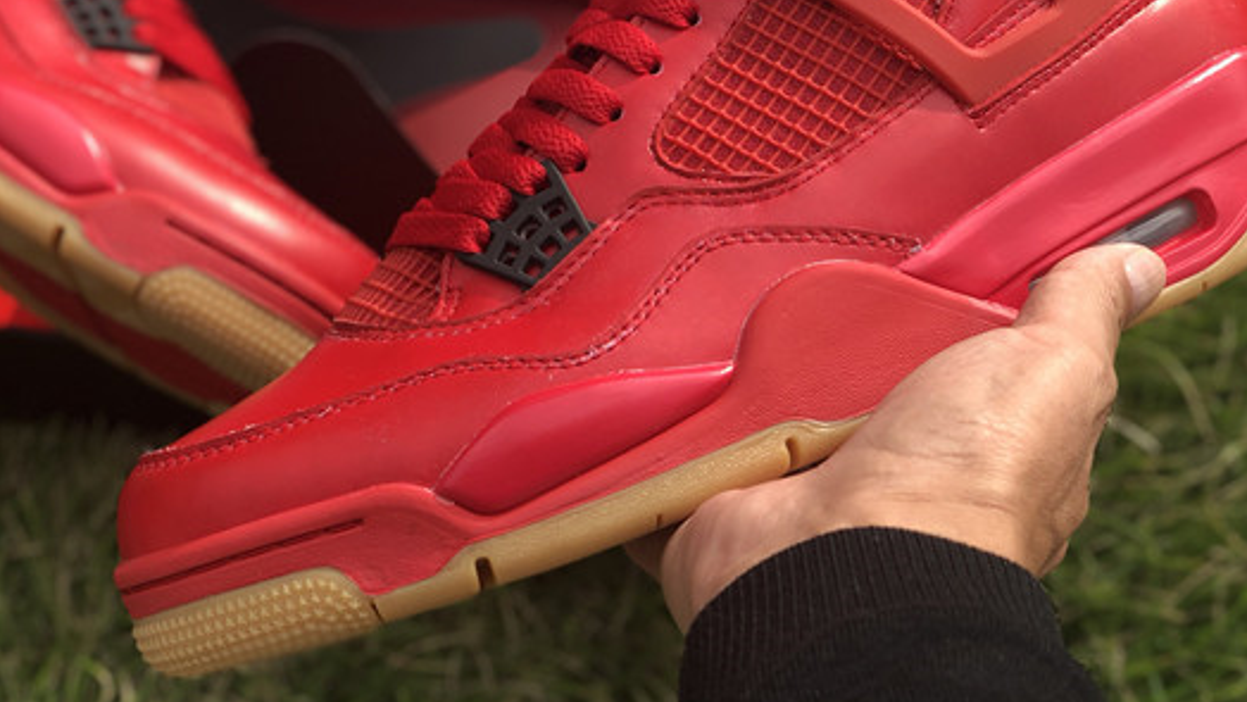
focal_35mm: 80
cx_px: 459
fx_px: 2646
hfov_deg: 26.4
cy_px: 75
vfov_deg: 15.0
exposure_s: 1/355
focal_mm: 6
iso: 16
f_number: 2.4
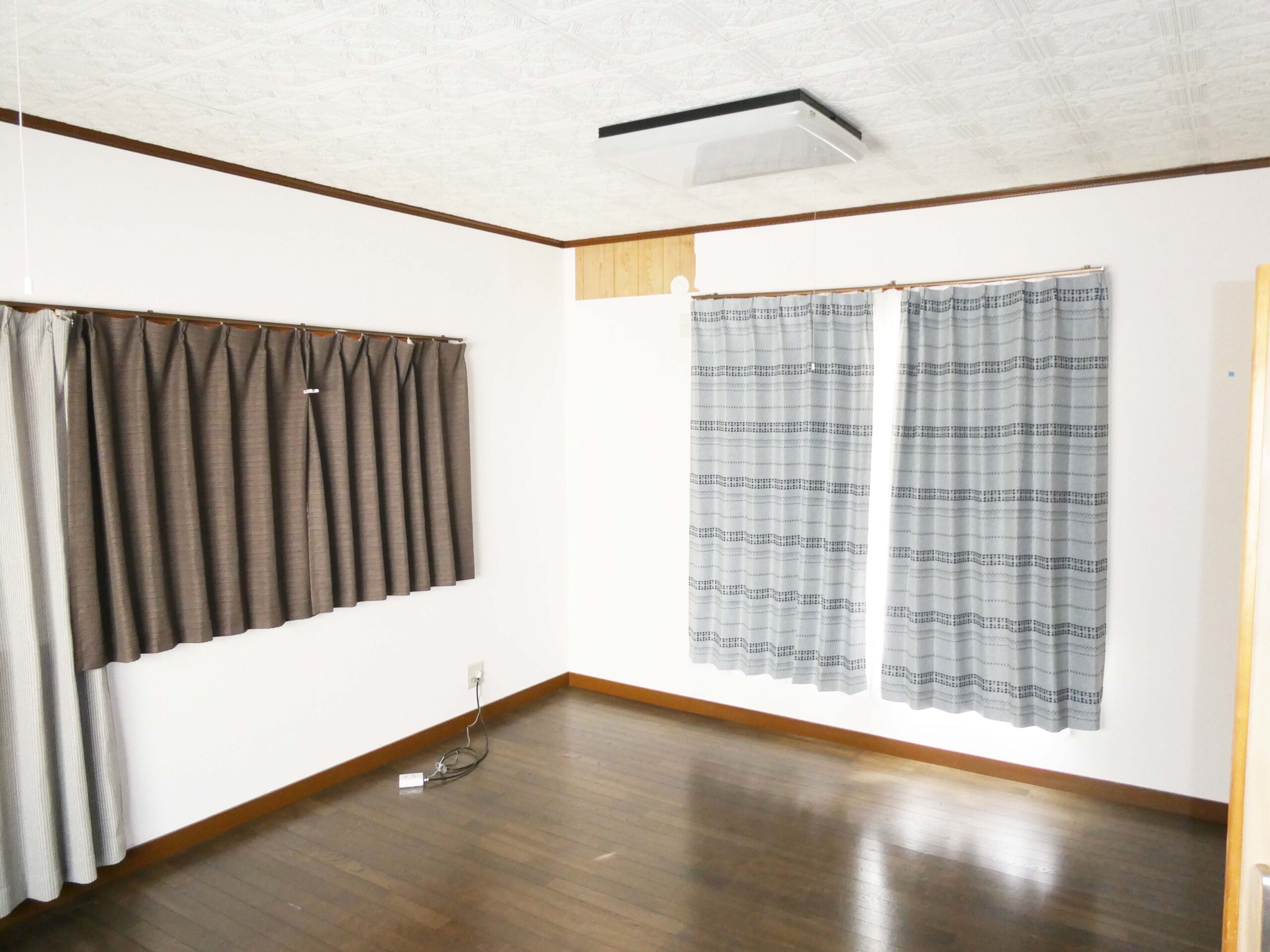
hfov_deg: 71.6
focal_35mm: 24
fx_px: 881
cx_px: 635
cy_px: 476
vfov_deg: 56.8
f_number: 3.3
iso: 200
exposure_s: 1/60
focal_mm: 4.3
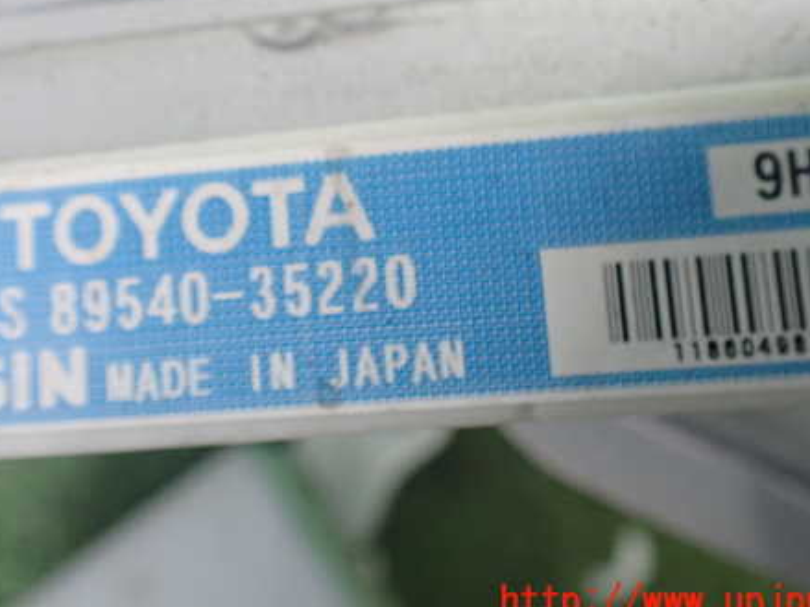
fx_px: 959
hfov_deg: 45.7
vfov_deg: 34.8
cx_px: 363
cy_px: 210
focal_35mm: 41
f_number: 2.3
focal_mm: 5.4
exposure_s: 1/125
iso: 800
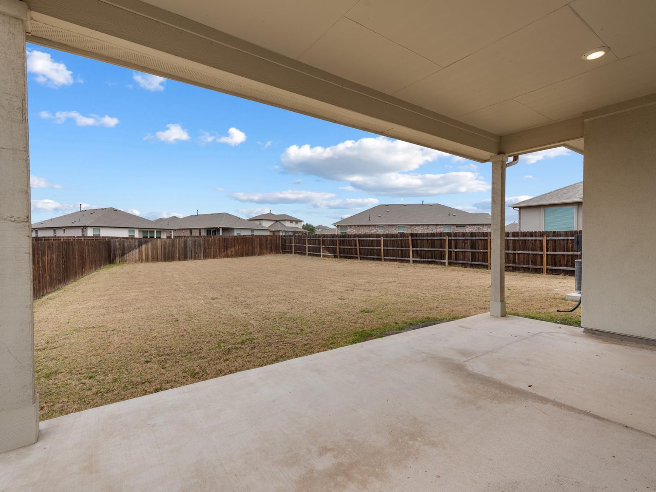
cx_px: 321
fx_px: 322
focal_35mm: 17
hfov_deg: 91.0
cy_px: 248
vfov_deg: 74.7
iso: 400
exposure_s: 1/250
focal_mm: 15
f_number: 8
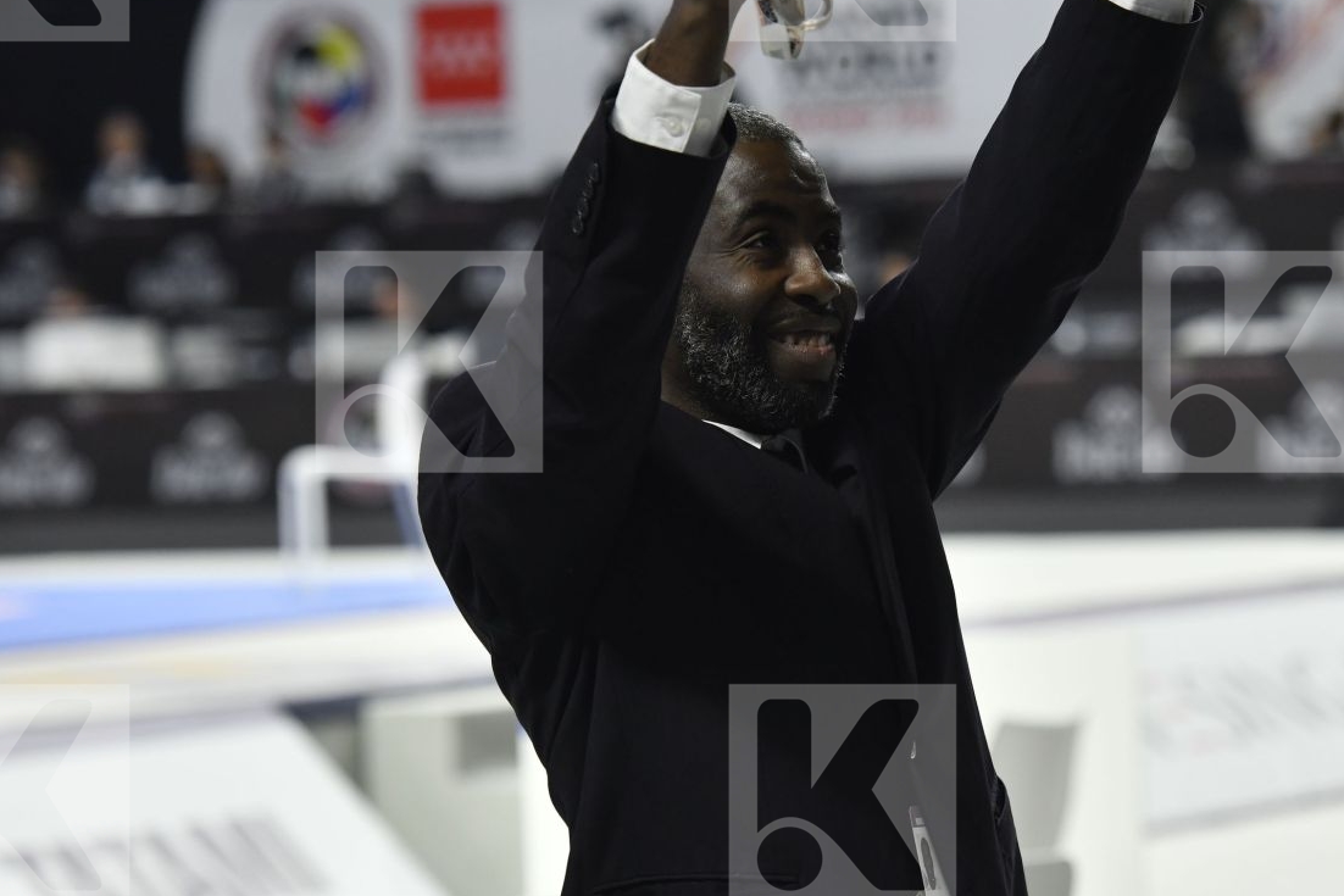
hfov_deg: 10.5
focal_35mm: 196
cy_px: 362
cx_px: 843
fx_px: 7318
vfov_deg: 7.0
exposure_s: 1/400
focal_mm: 120
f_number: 4
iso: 1250
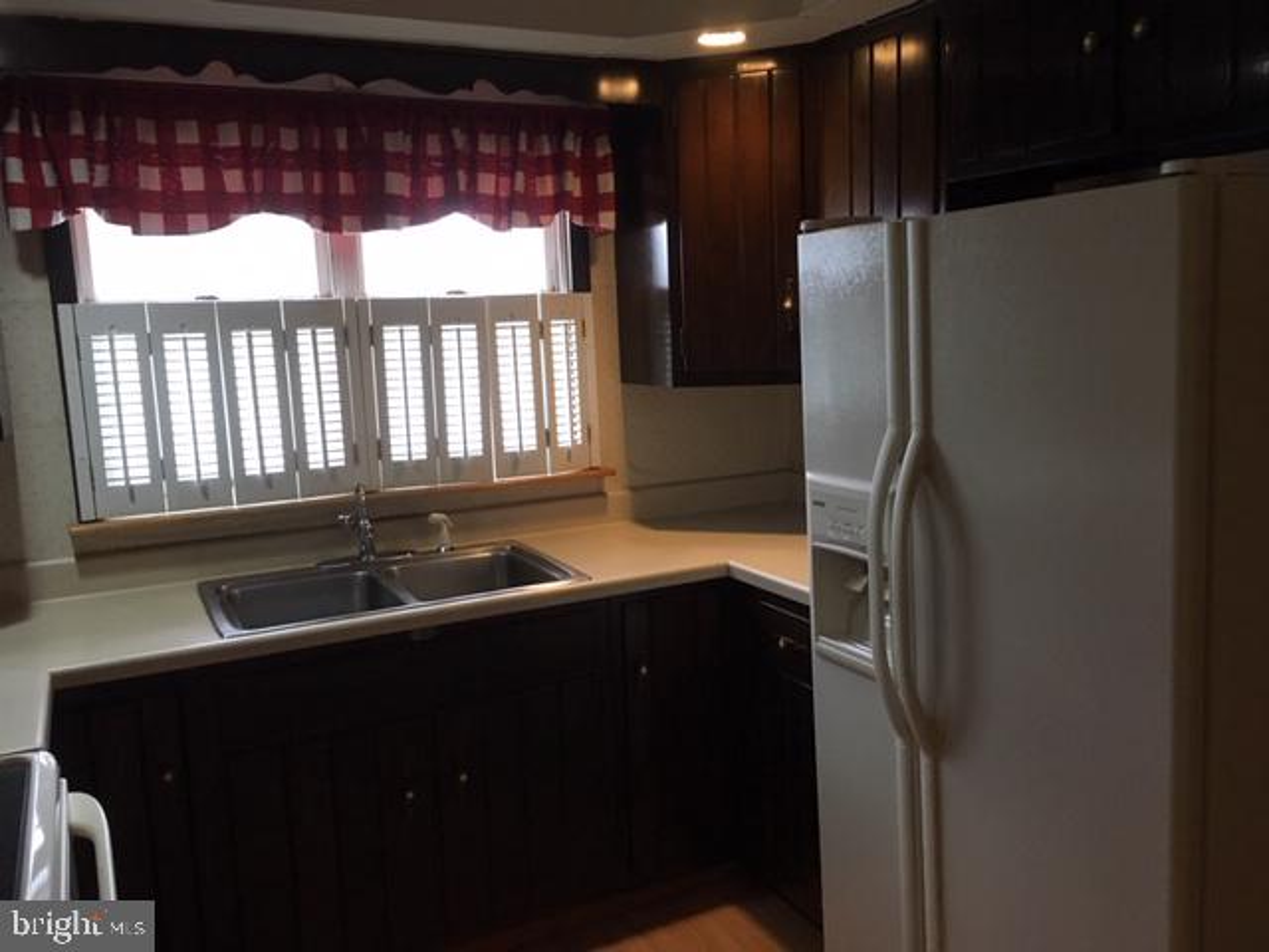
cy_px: 476
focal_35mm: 29
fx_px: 1063
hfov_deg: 61.7
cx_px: 634
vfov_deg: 48.2
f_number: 2.2
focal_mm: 4.15
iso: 160
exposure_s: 1/30
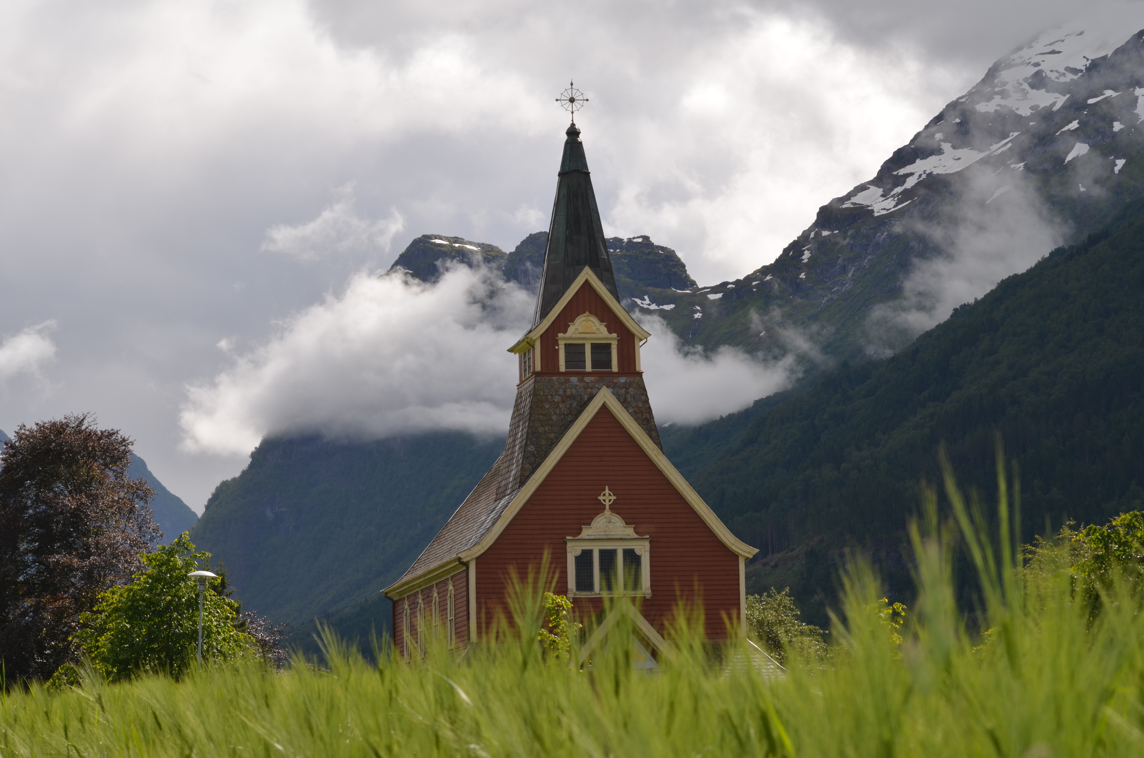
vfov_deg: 13.0
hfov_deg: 19.5
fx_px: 3330
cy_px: 379
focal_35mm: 105
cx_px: 572
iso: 100
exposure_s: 1/200
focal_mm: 70
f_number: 11
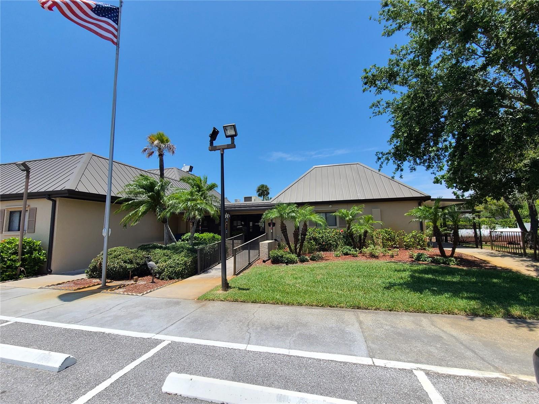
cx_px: 270
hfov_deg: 106.2
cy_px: 202
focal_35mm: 13
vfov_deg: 89.9
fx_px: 202
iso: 50
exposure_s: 1/1677
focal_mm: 2.2
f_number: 2.2
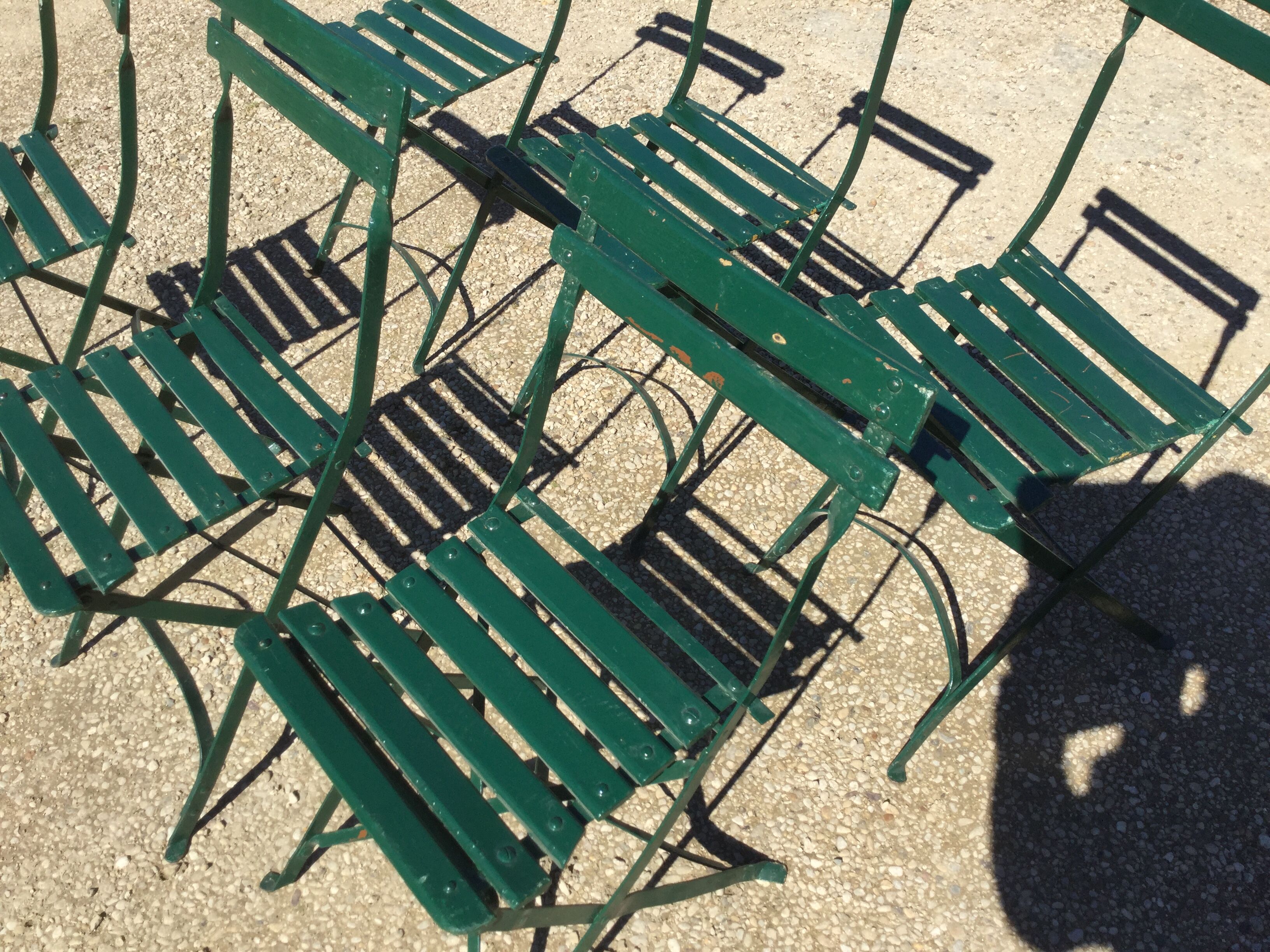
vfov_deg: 45.4
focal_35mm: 31
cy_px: 476
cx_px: 635
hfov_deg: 58.4
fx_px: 1137
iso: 25
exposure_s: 1/1253
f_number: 2.4
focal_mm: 3.3
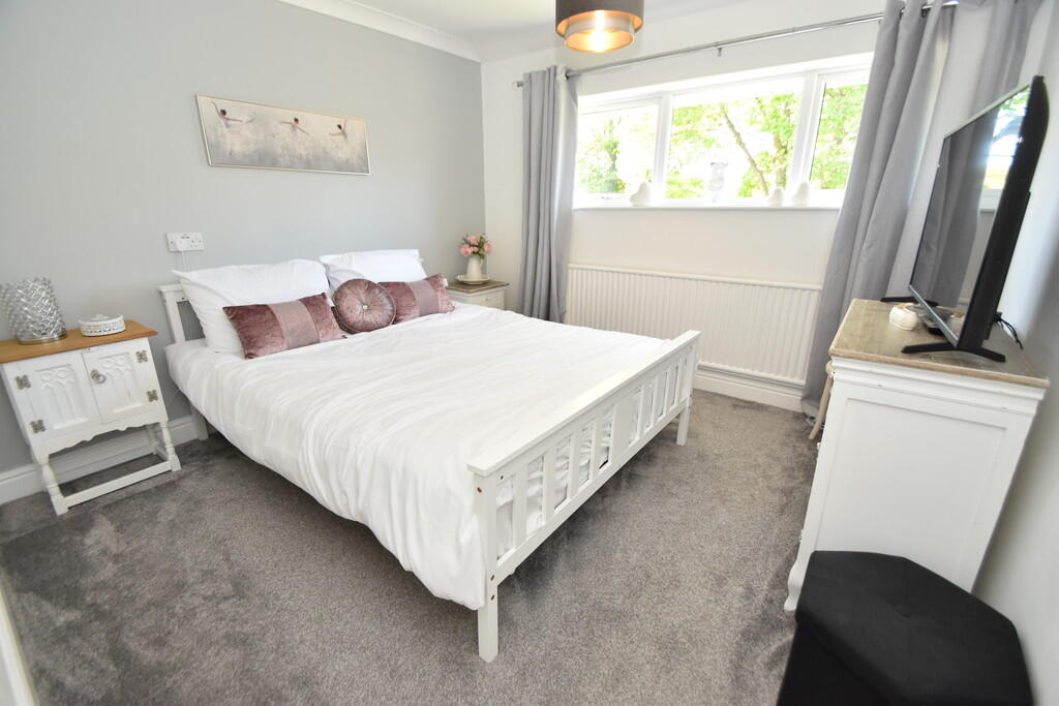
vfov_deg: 77.3
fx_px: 441
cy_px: 353
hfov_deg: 100.4
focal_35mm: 15
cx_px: 530
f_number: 5
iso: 800
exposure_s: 1/100
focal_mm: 10
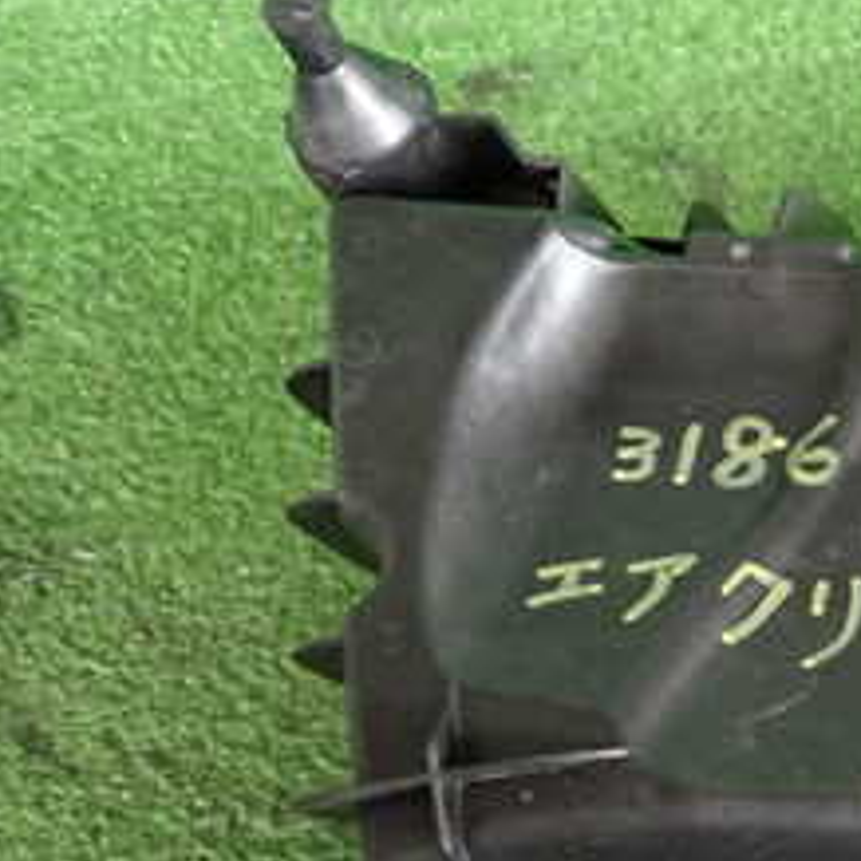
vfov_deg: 24.7
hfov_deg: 23.3
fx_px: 1914
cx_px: 1023
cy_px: 746
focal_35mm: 68
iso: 400
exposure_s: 1/30
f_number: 2.2
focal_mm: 5.05
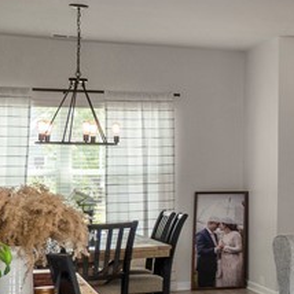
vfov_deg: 20.5
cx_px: 672
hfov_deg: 14.7
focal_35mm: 84
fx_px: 809
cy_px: 196
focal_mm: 13
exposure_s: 1/10
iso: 500
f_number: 8
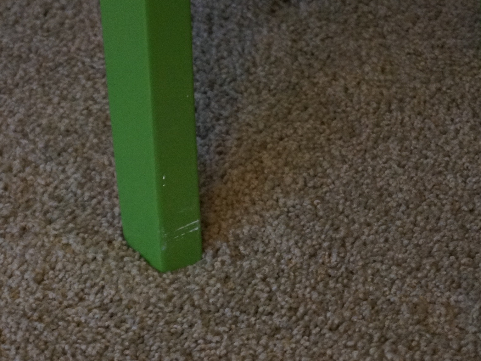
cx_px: 172
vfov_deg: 11.7
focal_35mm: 127
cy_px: 196
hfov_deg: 15.5
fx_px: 1762
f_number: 5.6
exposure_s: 1/50
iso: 3200
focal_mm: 55
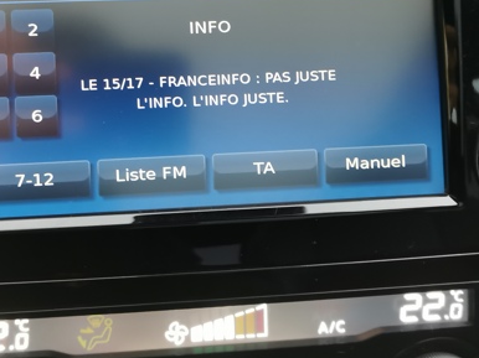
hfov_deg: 34.3
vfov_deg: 26.0
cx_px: 211
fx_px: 774
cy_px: 125
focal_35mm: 56
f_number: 1.8
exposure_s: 1/33.3
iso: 500
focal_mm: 5.58
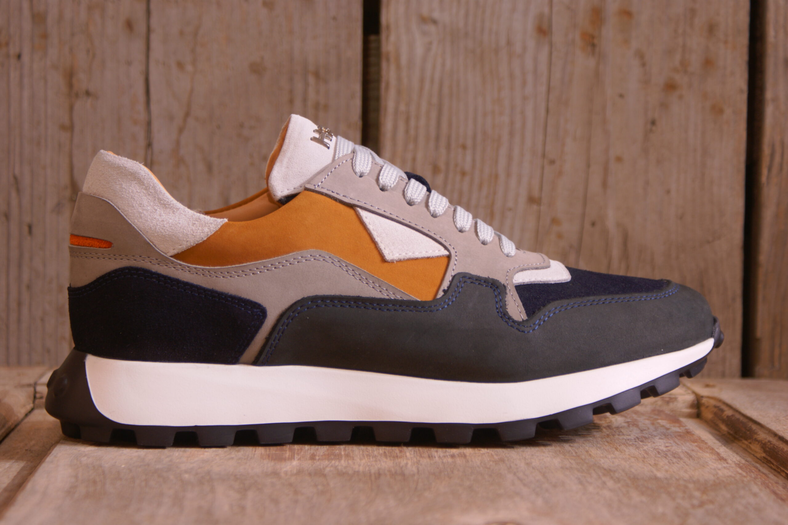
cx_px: 394
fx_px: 2297
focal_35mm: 105
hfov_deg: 19.5
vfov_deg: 13.0
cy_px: 262
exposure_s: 1/2
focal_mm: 70
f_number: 5.6
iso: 100
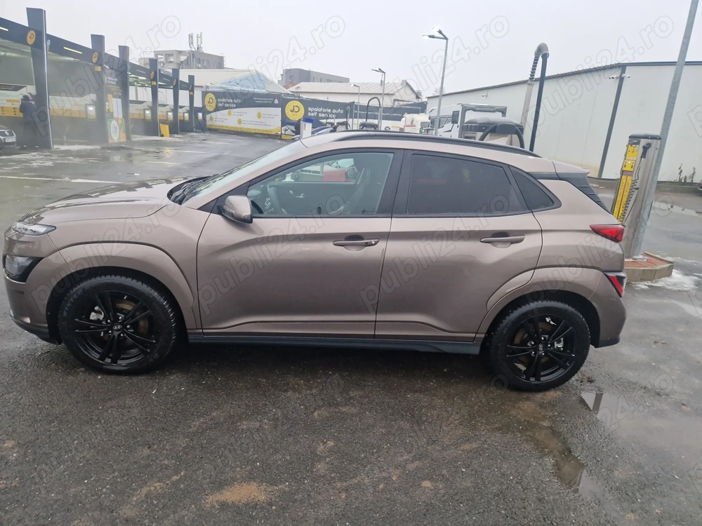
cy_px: 263
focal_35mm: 23
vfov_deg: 58.9
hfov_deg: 73.9
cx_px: 351
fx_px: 466
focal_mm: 5.4
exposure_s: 1/222
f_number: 1.8
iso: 50
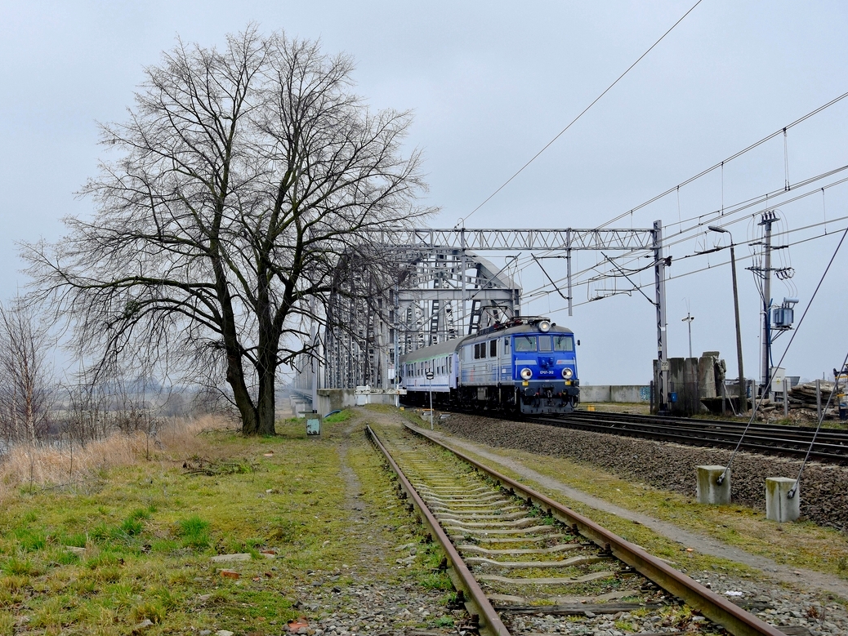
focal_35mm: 40
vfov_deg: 36.0
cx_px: 414
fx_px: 980
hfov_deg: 46.8
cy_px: 318
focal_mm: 24
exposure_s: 1/500
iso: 250
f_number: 6.3
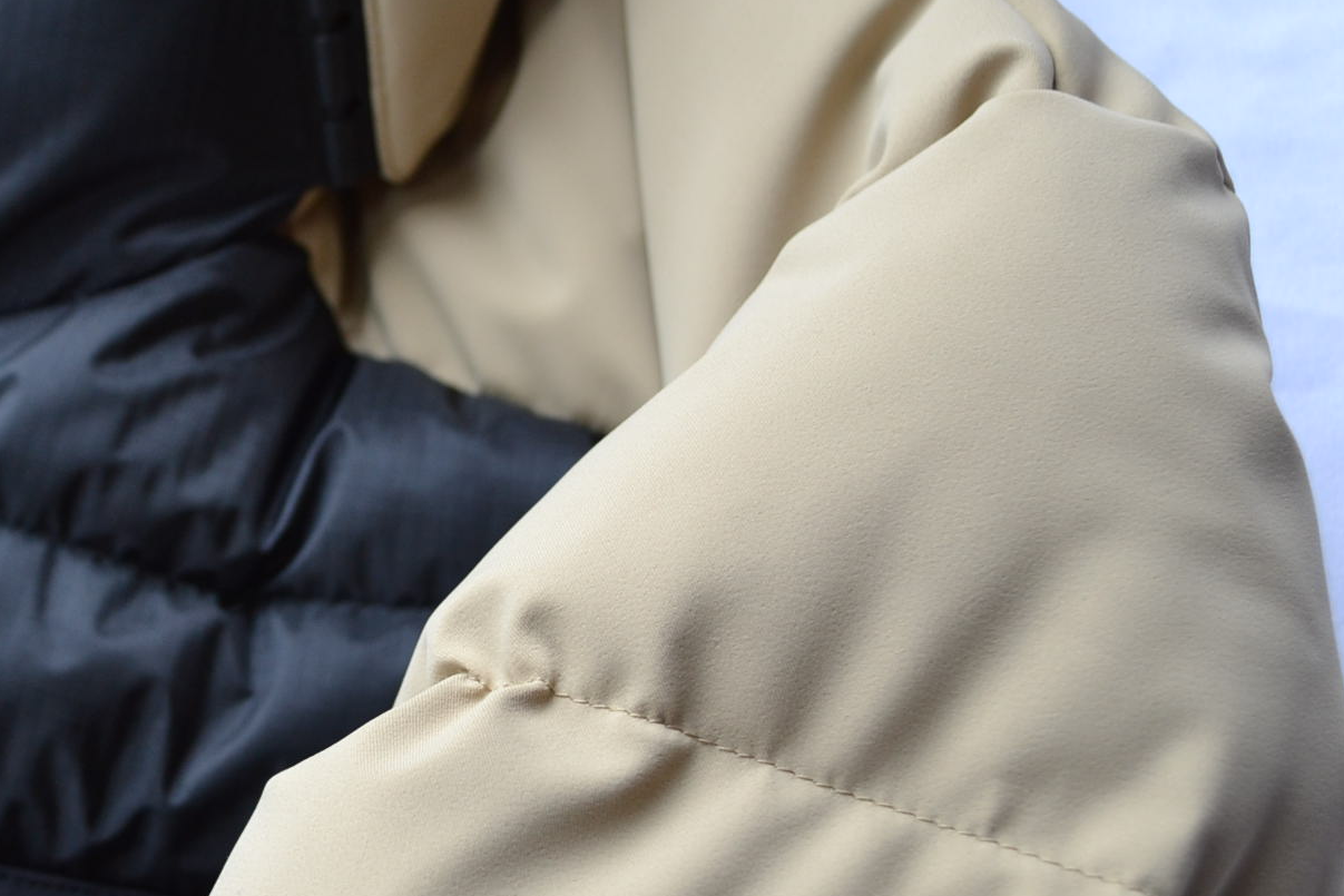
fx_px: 2352
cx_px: 171
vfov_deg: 21.6
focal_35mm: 63
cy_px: 476
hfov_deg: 30.7
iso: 400
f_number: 3.8
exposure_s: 1/60
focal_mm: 22
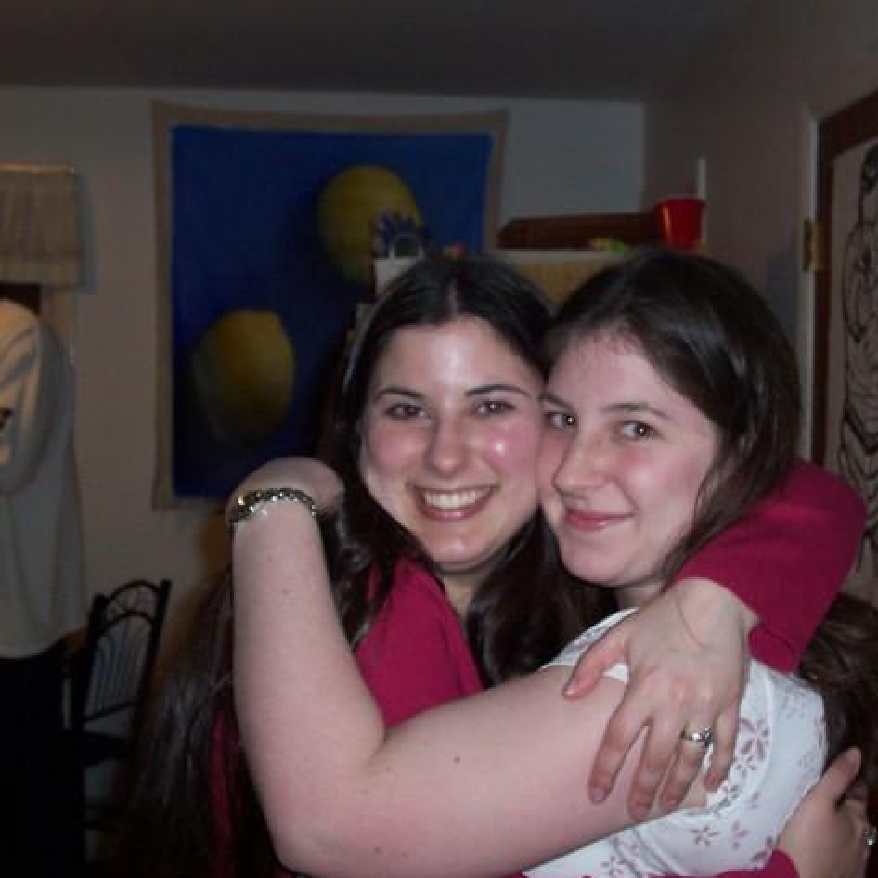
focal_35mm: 55
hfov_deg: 31.0
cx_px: 535
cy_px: 444
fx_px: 1578
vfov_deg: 31.1
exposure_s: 1/60
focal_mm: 7
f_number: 3
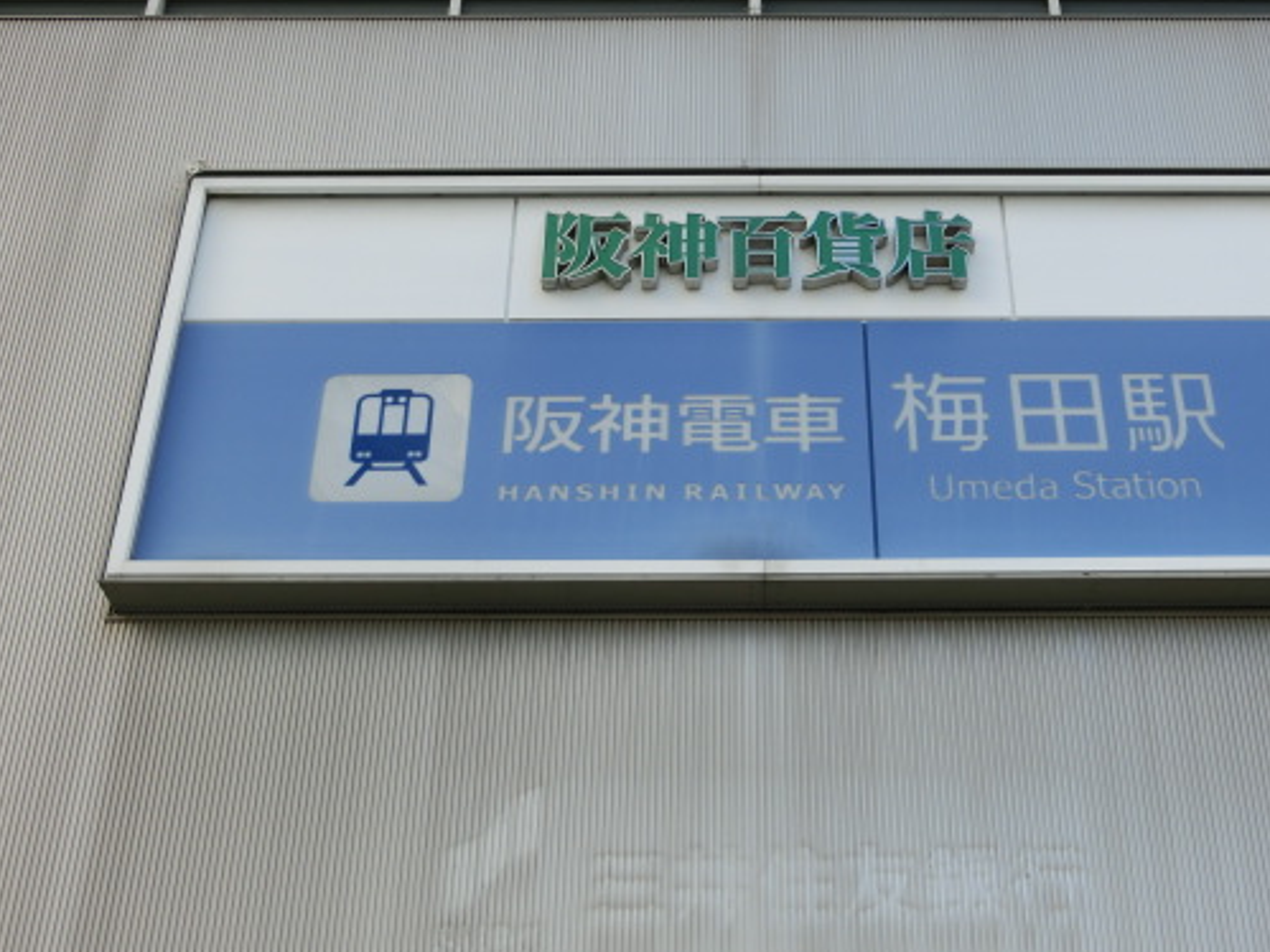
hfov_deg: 38.1
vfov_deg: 29.0
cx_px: 756
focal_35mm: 50
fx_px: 1834
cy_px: 379
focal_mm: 6.9
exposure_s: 1/320
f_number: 4.1
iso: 80
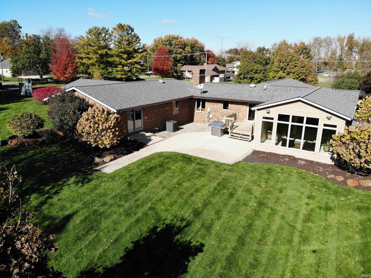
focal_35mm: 24
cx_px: 186
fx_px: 257
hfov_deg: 71.6
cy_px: 139
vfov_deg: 56.8
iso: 100
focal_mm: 4.5
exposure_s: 1/803
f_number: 2.8
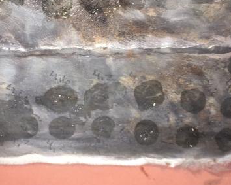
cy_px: 76
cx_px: 93
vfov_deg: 23.8
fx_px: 437
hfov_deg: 29.5
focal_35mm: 64
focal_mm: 4.15
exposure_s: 1/17
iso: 25
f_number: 2.2
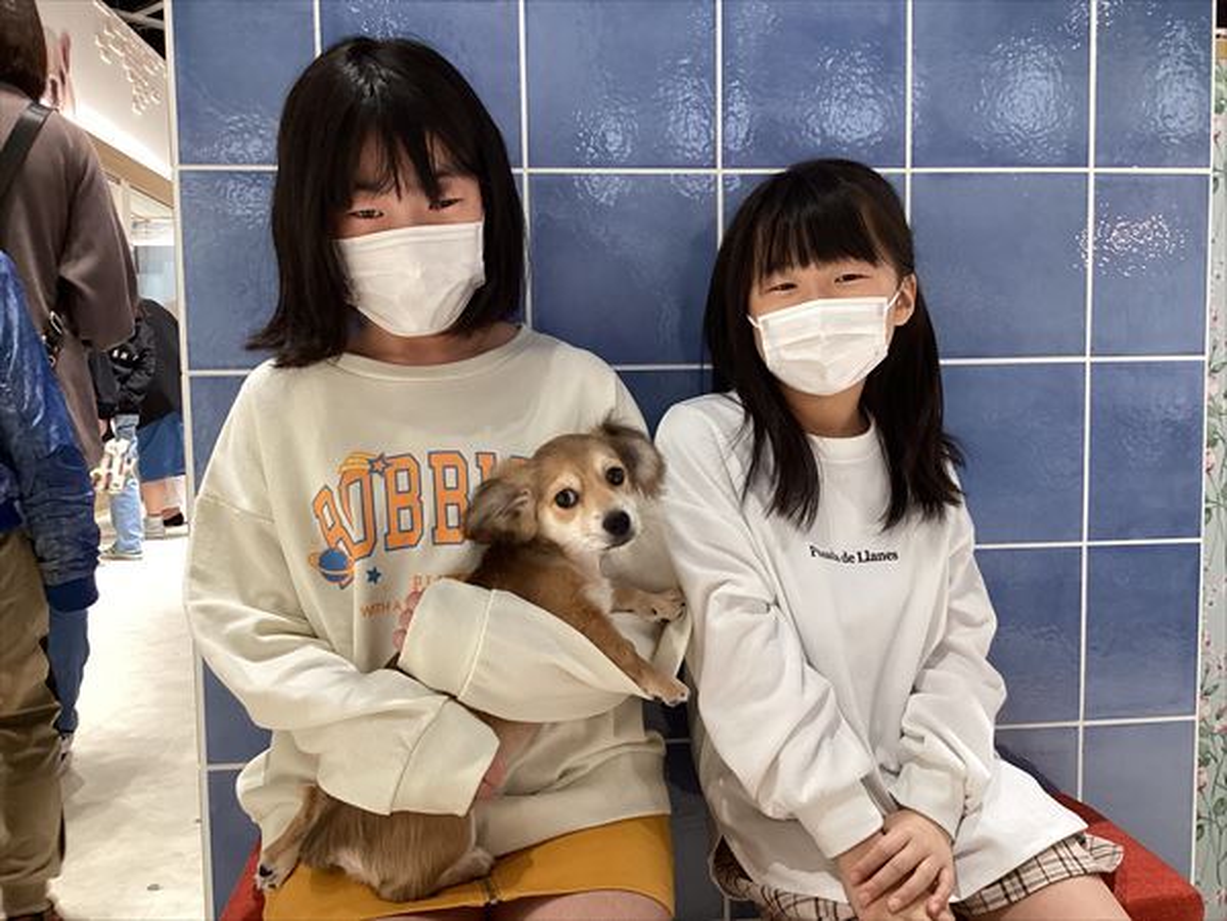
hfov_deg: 58.4
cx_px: 614
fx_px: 1099
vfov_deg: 45.4
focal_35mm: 31
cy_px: 460
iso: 160
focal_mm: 3.3
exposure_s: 1/60
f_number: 2.4
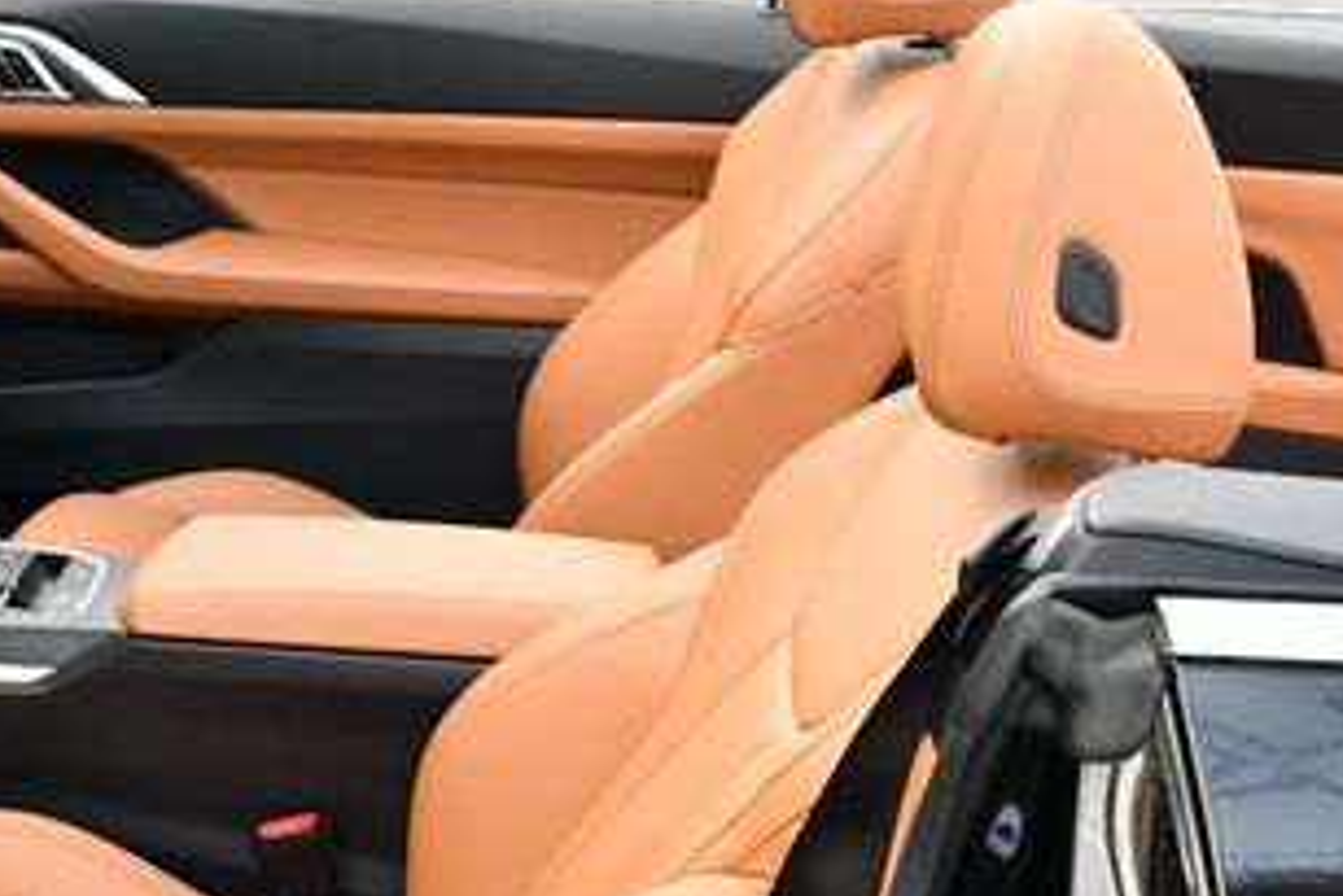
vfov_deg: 18.2
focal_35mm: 75
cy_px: 594
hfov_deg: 25.7
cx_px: 22
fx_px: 2799
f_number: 4
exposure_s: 1/60
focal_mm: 18
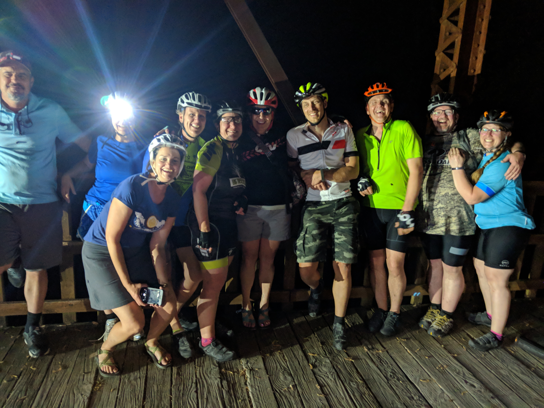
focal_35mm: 27
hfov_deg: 65.3
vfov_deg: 51.4
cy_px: 204
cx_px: 272
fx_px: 424
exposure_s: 1/15
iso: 697
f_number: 1.8
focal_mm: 4.44
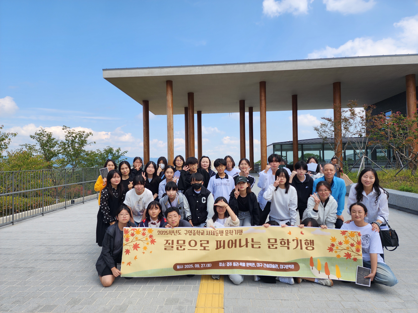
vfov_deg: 58.9
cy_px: 156
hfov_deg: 73.9
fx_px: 278
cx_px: 209
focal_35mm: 23
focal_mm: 6.4
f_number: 1.8
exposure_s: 1/668
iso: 12
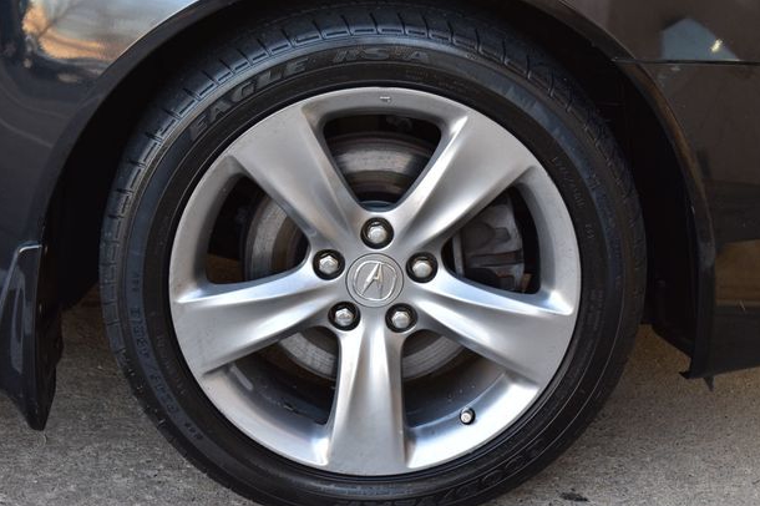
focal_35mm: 87
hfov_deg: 23.5
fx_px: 1826
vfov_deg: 15.8
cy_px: 264
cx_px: 376
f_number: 7.1
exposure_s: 1/30
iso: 400
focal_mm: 55
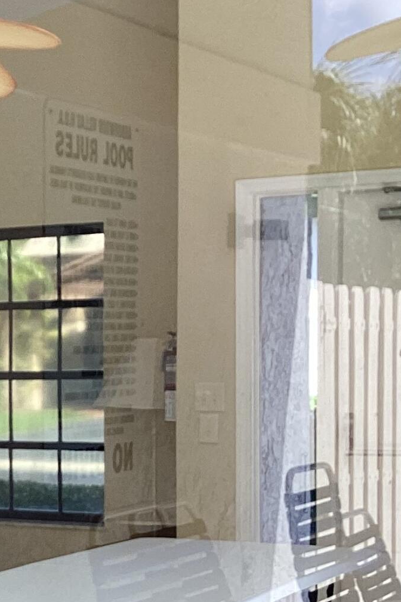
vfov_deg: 21.1
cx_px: -310
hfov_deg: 13.0
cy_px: 431
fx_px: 1604
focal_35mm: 96
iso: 25
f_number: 2.4
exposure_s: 1/224
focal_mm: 3.3
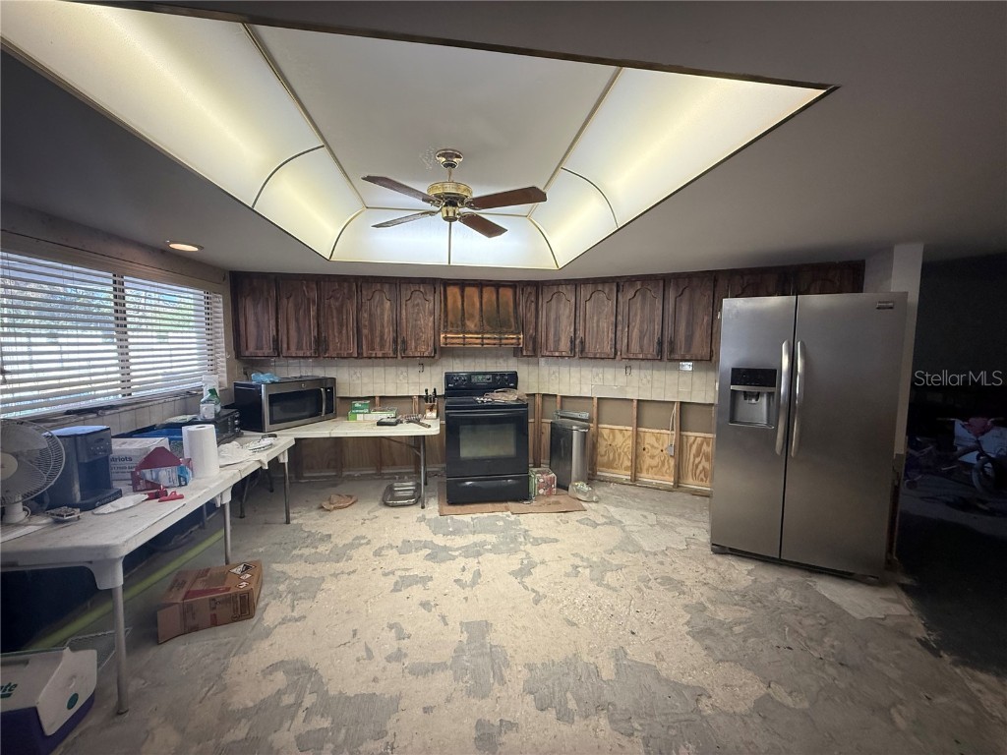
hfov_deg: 102.1
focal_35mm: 14
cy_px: 378
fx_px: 407
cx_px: 504
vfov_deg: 85.7
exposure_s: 1/120
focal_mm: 2.22
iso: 400
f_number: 2.2
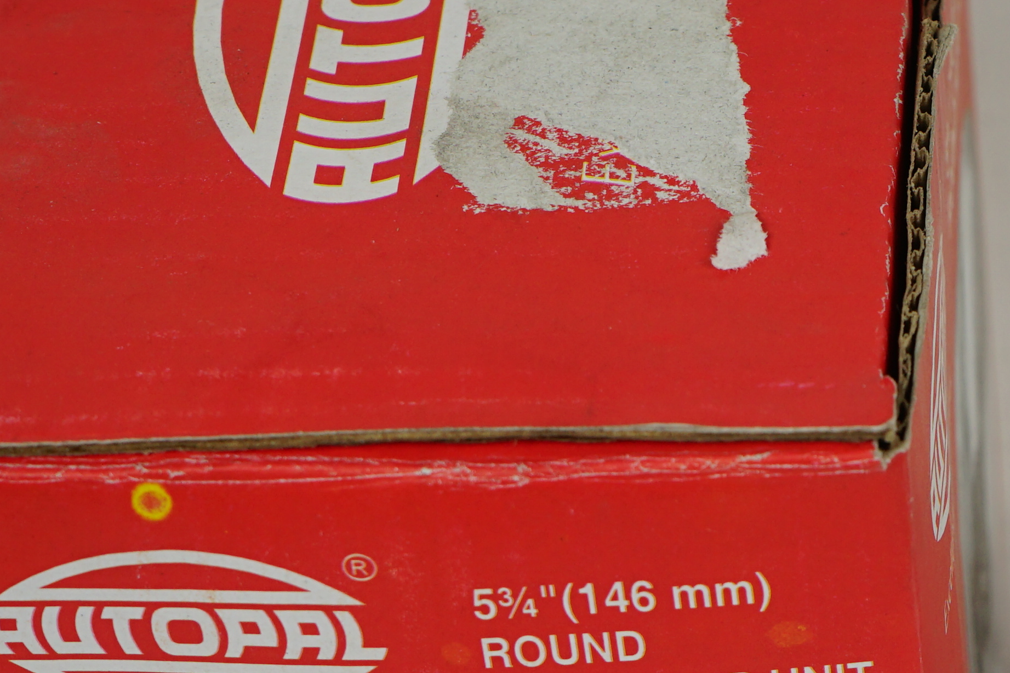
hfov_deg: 13.3
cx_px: 915
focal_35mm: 153
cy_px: 511
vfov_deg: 9.0
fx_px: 4293
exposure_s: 1/200
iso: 200
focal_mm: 47
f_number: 7.1
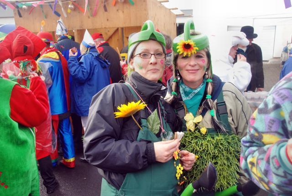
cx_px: 146
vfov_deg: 40.2
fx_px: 268
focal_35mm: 33
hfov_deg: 57.1
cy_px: 98
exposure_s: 1/160
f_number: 6.3
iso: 400
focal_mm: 22
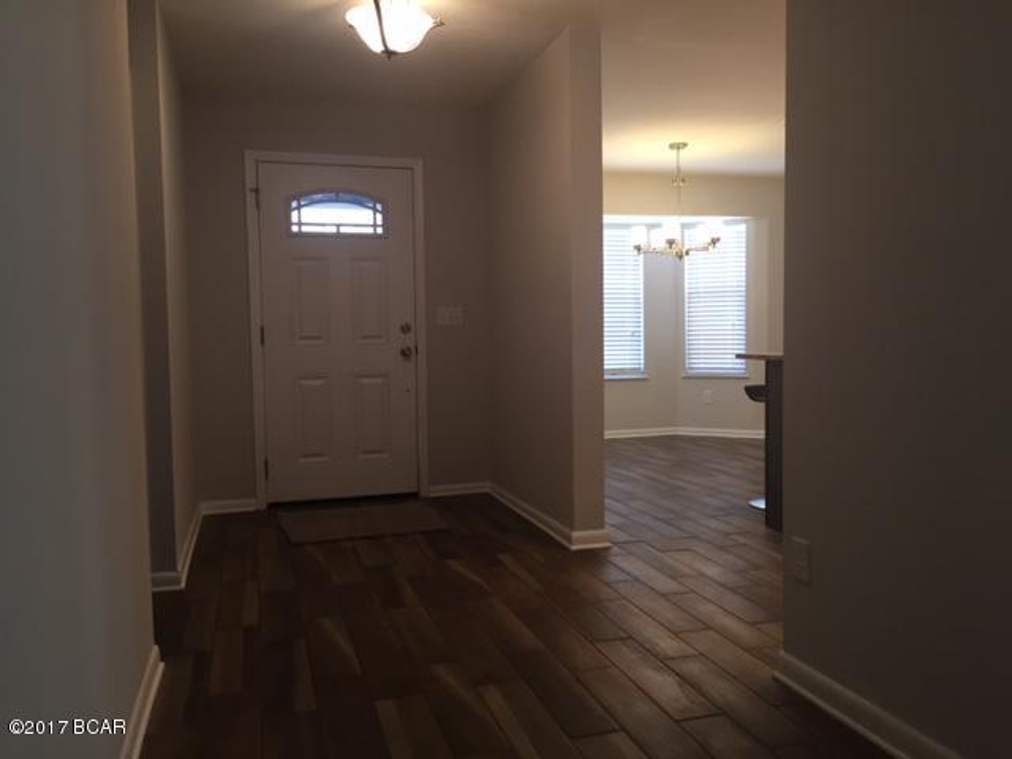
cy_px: 380
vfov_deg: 48.2
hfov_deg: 61.7
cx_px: 506
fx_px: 848
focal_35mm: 29
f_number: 2.2
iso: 40
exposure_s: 1/30
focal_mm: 4.15
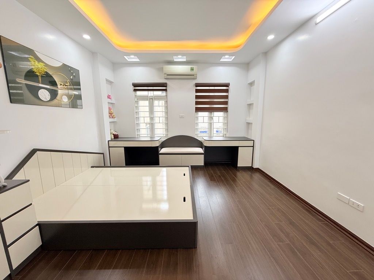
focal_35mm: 14
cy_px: 140
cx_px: 187
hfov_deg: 102.1
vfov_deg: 85.7
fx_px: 151
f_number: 2.2
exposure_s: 1/100
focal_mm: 2.22
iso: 100
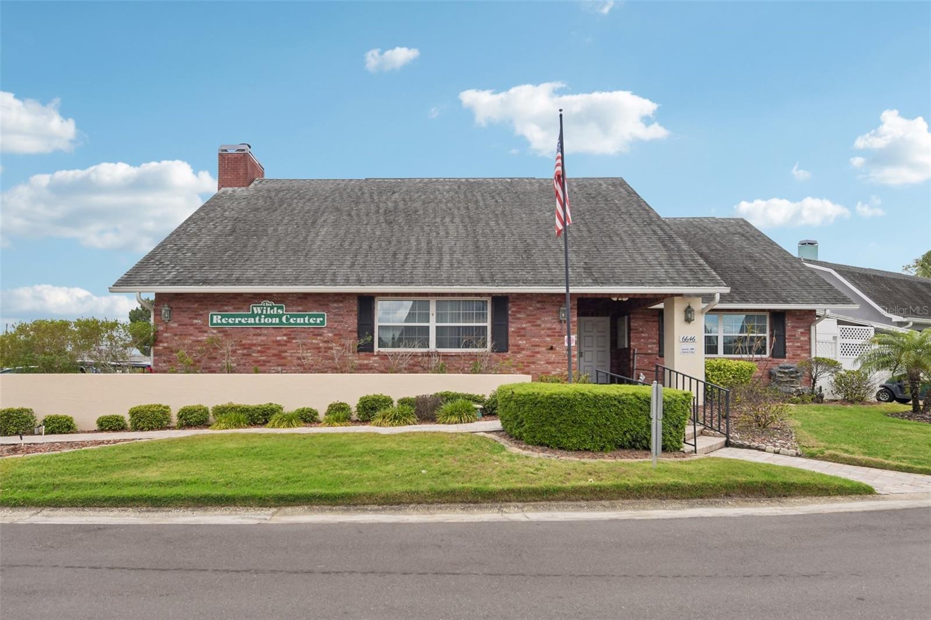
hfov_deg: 78.6
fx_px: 569
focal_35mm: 22
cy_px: 310
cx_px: 466
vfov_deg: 57.2
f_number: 8
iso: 400
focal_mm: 22
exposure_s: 1/1000
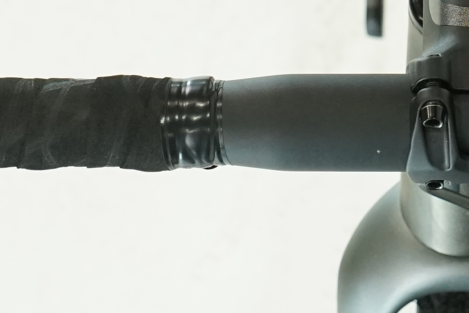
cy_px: 122
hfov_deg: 14.8
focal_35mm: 136
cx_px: 482
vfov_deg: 10.1
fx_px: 1772
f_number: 5.6
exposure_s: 1/200
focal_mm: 28
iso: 1600
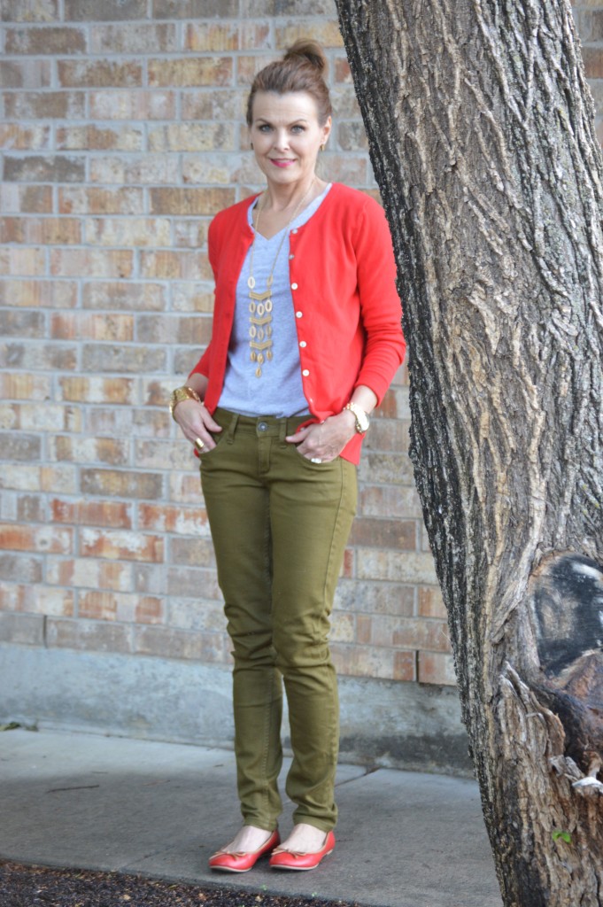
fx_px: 2491
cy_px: 454
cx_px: 302
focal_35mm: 99
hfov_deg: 13.8
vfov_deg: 20.6
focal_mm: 66
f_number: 4.2
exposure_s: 1/125
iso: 720
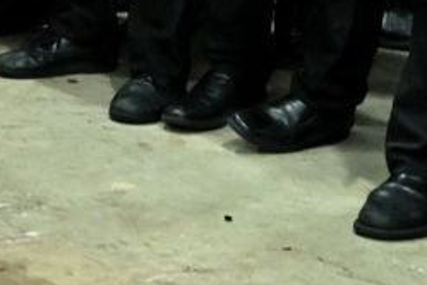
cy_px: -240
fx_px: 2669
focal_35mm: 225
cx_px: -526
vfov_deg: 6.0
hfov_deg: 8.5
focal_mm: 40
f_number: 5
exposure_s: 1/200
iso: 4000
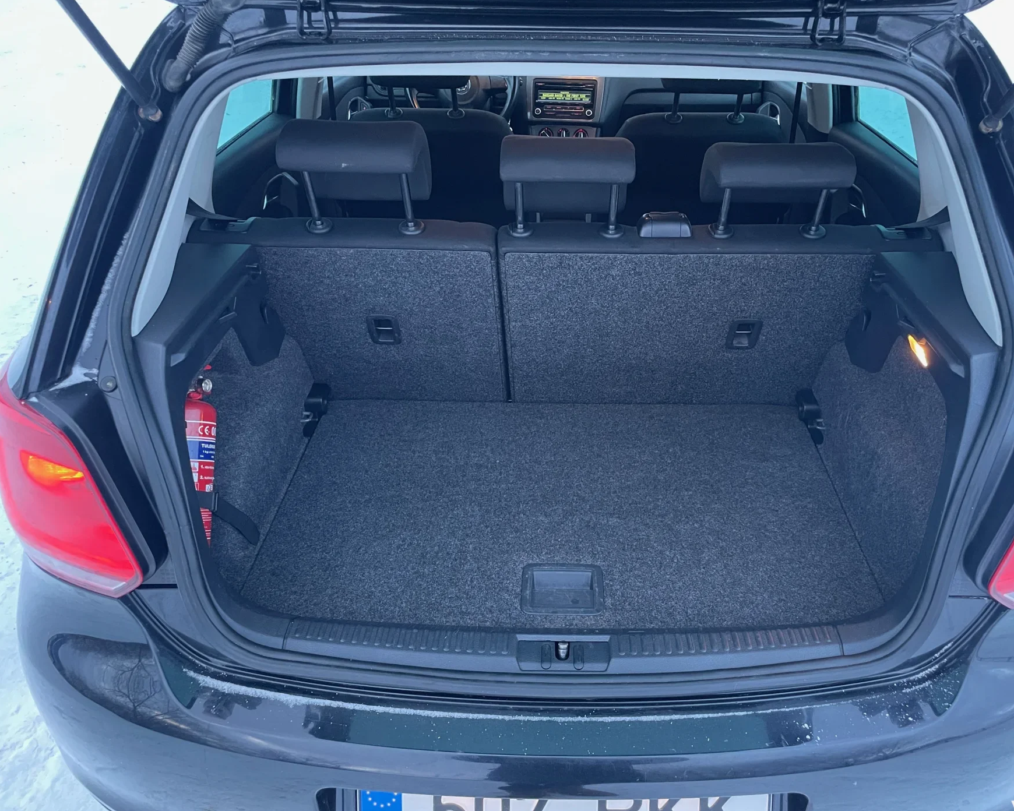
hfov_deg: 62.1
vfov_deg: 51.5
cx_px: 558
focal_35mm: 28
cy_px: 408
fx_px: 840
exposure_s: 1/60
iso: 500
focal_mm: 4.2
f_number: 1.6
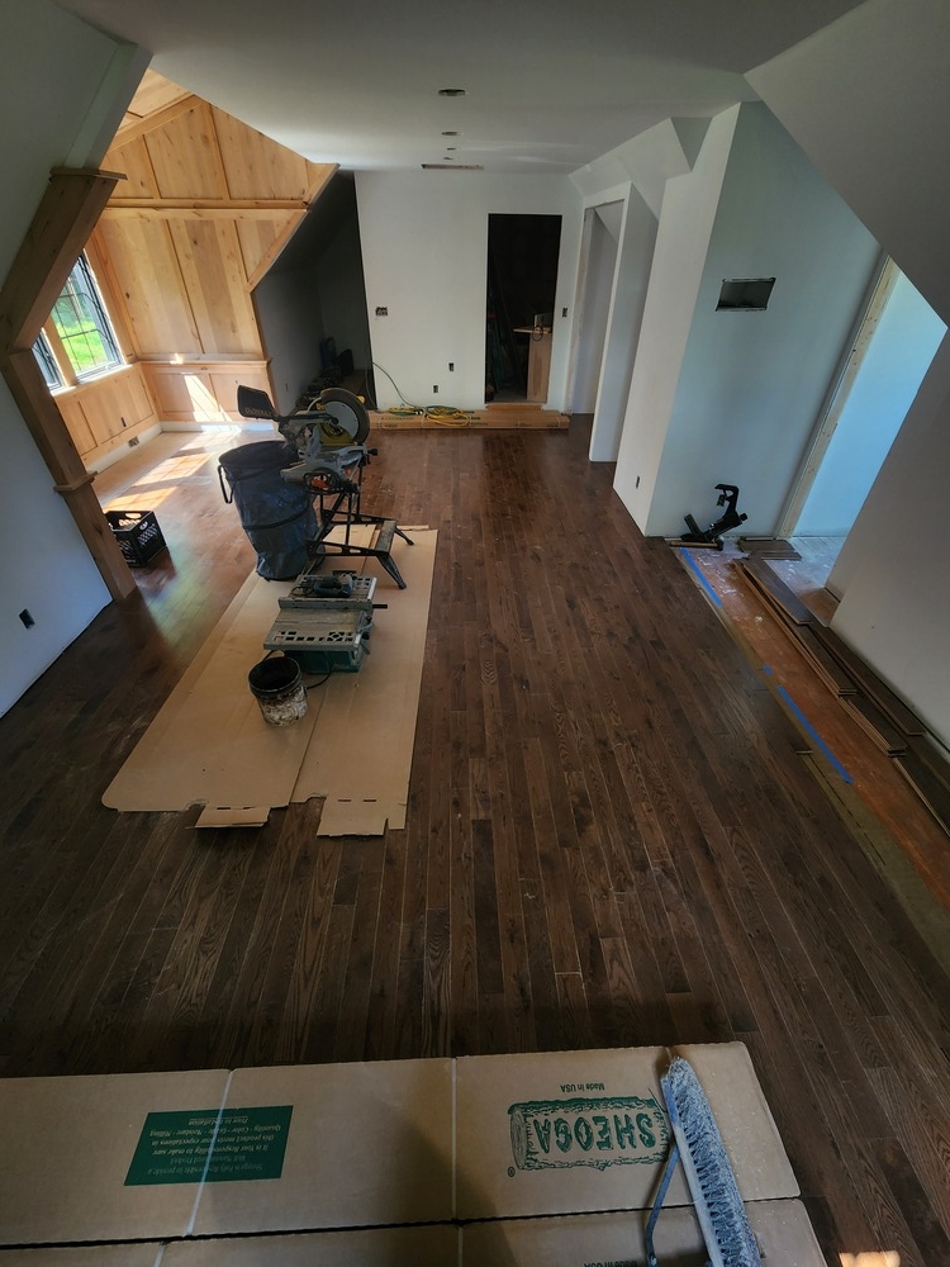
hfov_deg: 89.9
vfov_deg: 106.2
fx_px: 476
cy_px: 634
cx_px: 475
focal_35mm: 13
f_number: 2.2
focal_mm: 2.2
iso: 80
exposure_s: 1/60
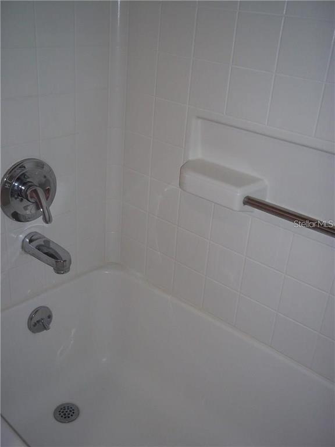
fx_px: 465
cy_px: 224
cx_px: 168
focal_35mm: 36
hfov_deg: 39.7
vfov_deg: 51.4
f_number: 3.1
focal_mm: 6.5
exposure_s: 1/30
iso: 80
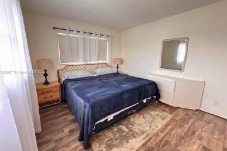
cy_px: 72
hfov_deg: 100.4
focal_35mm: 15
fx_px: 95
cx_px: 112
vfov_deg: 77.3
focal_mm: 2.22
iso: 500
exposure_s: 1/60
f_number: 2.2
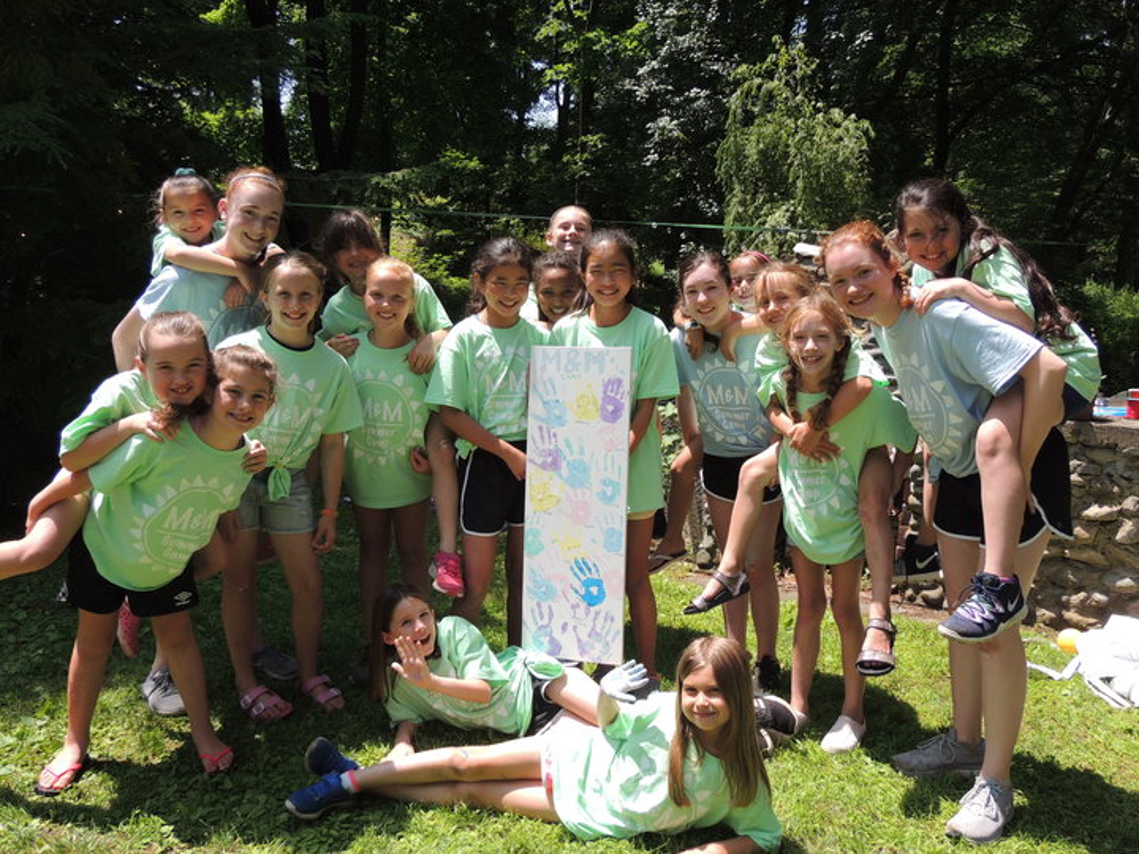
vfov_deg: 46.8
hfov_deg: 60.0
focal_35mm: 30
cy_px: 427
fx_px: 987
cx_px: 570
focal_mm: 5.3
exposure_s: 1/640
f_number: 3.1
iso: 100
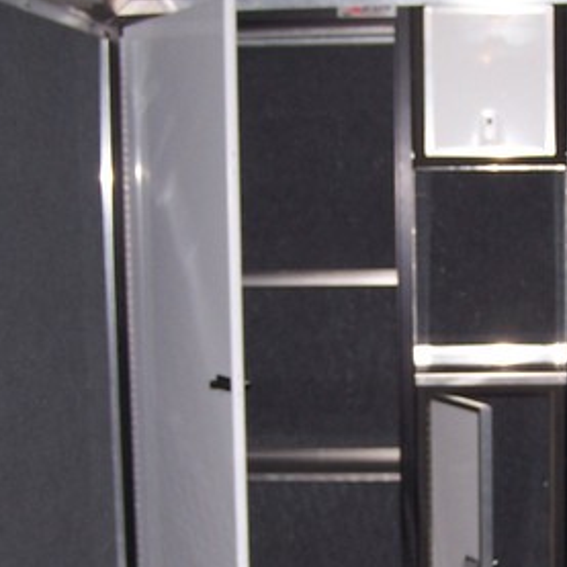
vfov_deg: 20.3
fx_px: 1575
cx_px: 487
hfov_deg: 20.1
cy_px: 372
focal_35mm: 85
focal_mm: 6.3
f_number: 2.8
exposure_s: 1/60
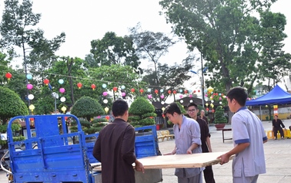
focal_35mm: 42
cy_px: 136
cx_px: 188
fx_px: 333
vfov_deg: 30.1
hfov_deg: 46.6
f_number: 5.6
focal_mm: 24
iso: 200
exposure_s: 1/200
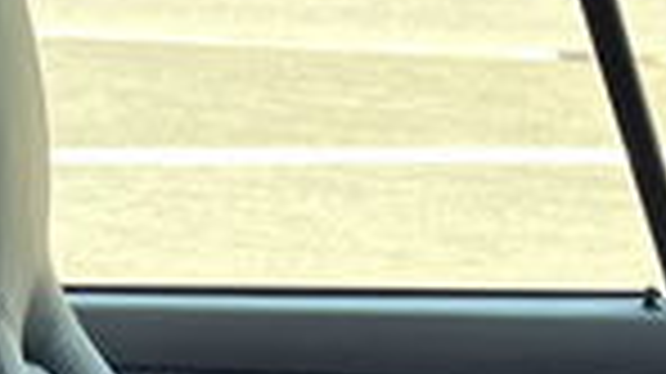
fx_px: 2594
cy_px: 1009
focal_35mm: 147
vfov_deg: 7.5
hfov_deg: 14.4
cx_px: 666
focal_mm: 5.1
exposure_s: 1/147
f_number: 1.6
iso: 64
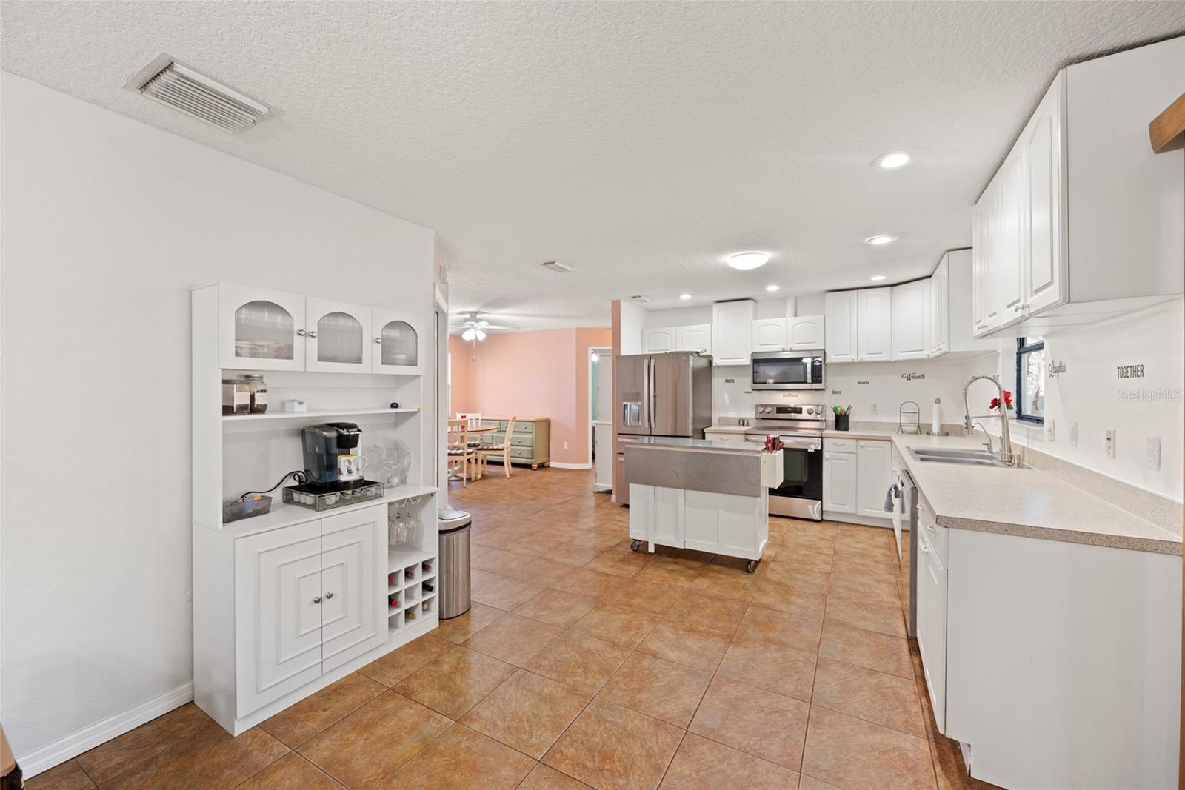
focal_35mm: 14
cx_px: 592
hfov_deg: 104.2
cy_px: 395
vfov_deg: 81.2
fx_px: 461
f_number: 6.3
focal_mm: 14
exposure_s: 1/1.67
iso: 250
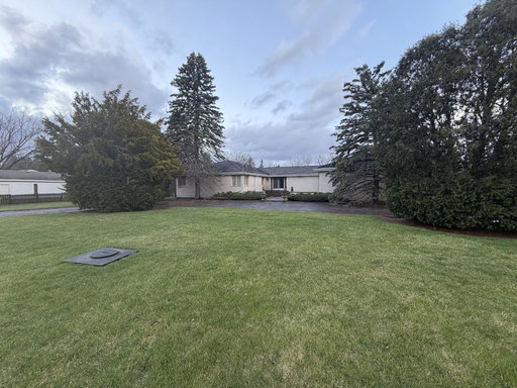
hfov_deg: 102.1
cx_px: 258
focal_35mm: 14
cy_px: 194
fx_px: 209
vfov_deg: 85.7
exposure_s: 1/121
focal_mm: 2.22
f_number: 2.2
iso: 50
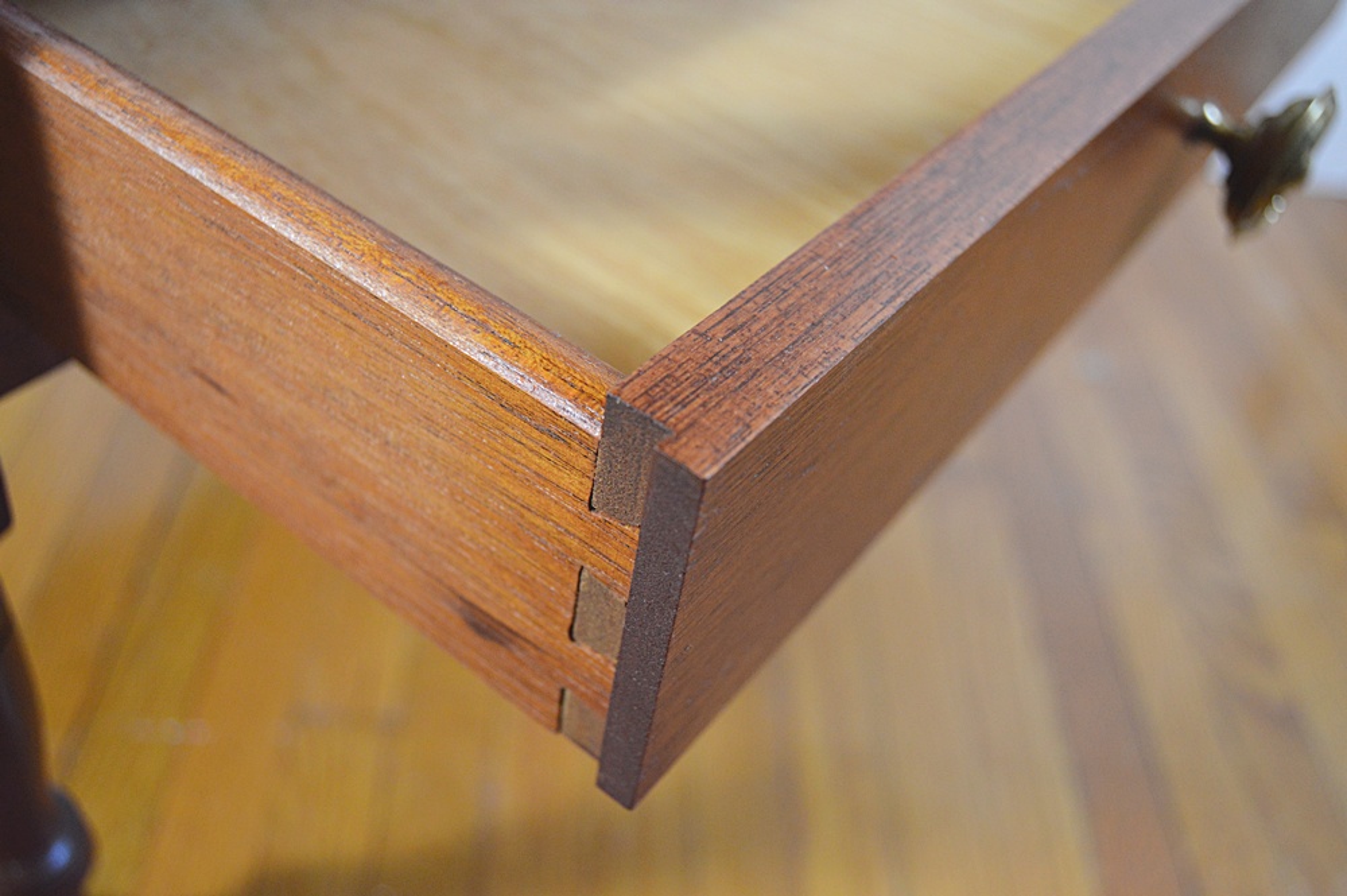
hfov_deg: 55.1
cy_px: 448
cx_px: 674
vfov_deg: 38.3
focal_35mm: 34
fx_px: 1290
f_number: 3.8
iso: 1100
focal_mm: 23
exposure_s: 1/60
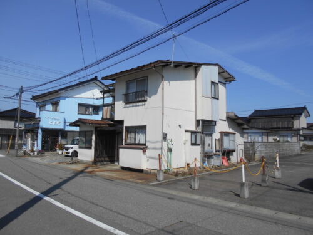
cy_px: 118
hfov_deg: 67.3
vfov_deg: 53.1
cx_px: 156
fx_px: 235
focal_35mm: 26
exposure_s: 1/1600
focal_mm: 4.6
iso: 80
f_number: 3.2
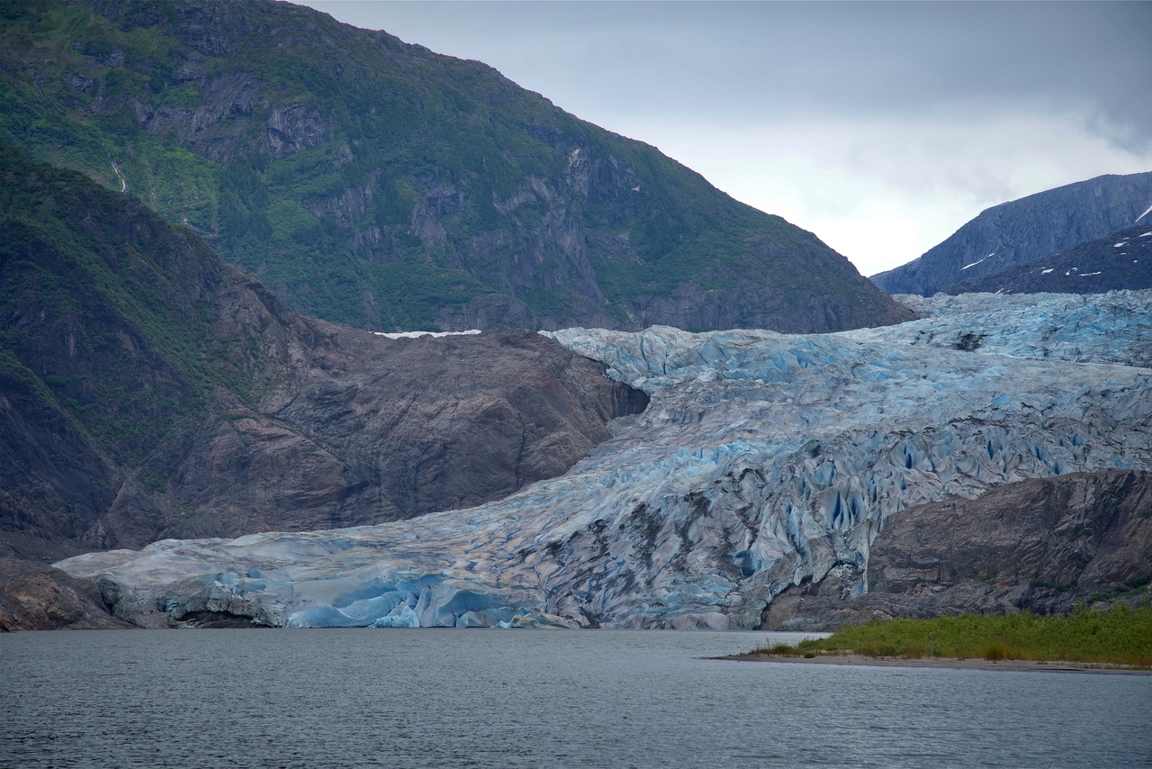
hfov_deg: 17.1
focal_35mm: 120
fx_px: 3841
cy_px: 384
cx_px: 576
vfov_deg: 11.4
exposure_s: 1/250
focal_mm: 120
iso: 100
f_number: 8
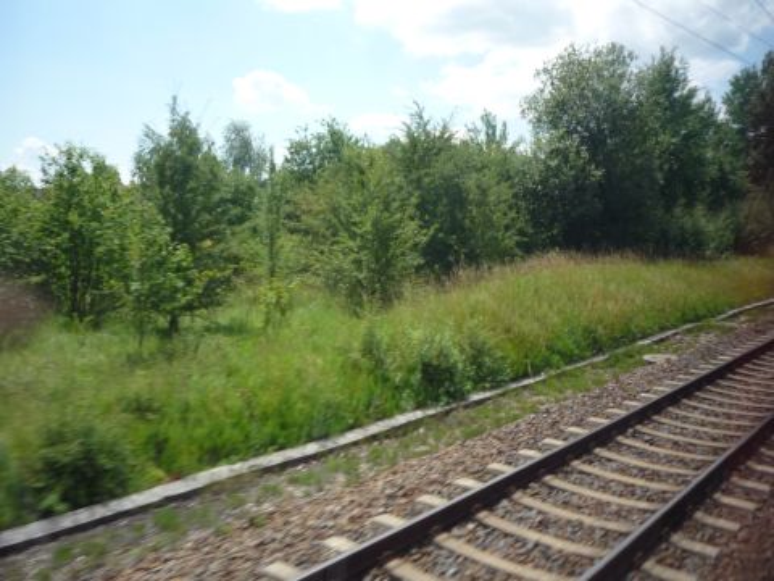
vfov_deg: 44.2
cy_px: 290
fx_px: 716
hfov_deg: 56.8
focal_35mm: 32
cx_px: 387
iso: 100
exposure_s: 1/320
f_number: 4
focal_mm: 5.2
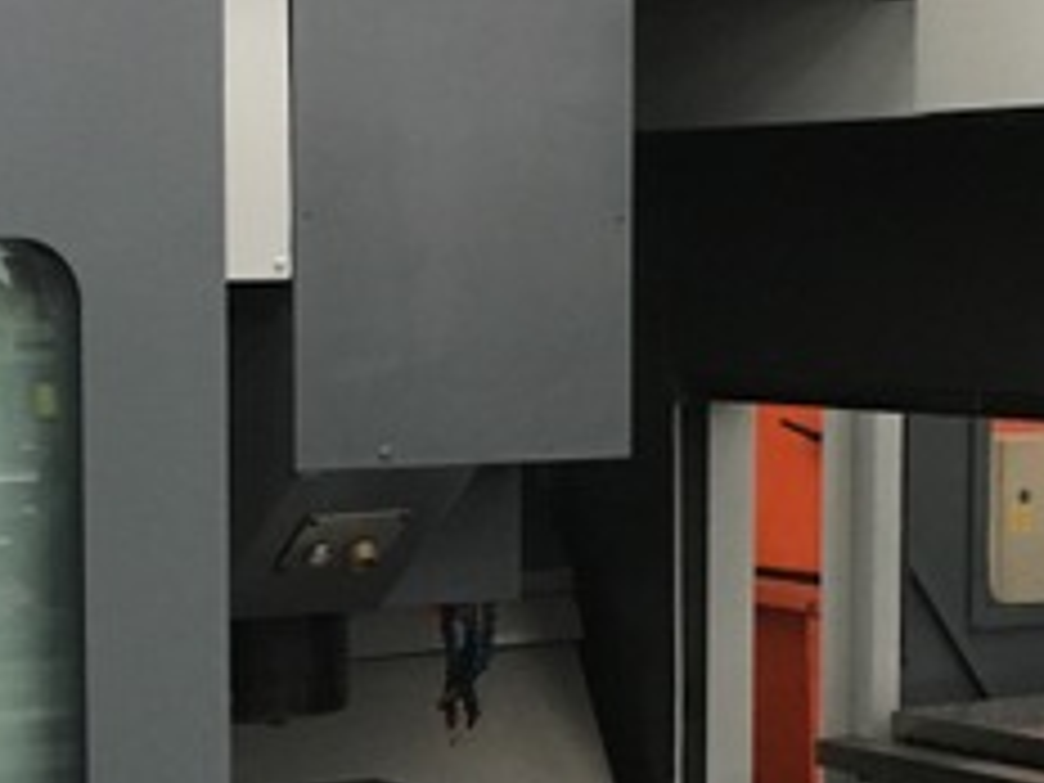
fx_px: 3016
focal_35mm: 100
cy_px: 549
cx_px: 482
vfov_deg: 14.8
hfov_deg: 19.6
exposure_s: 1/20
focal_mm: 4.15
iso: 200
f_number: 2.2
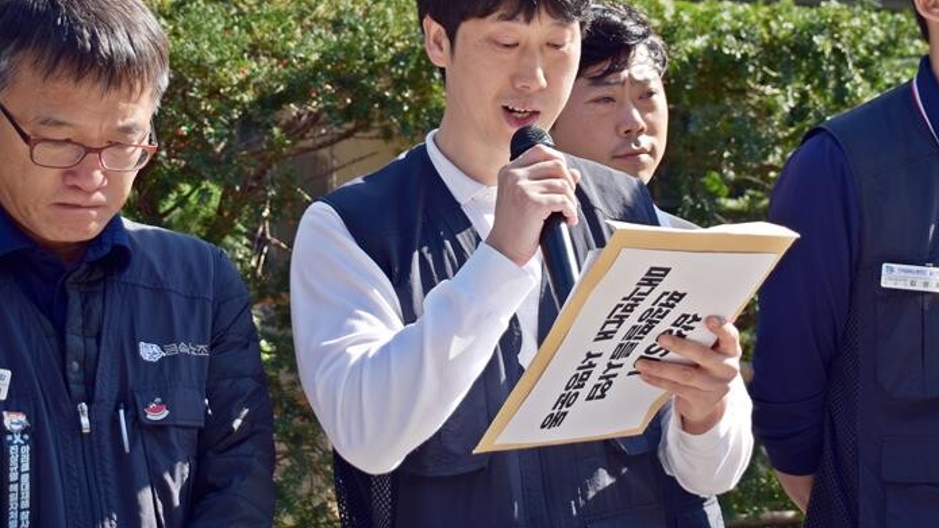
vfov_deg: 13.7
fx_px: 2191
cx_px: 476
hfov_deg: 24.2
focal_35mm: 88
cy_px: 257
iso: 100
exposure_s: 1/500
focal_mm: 38
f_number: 4.5
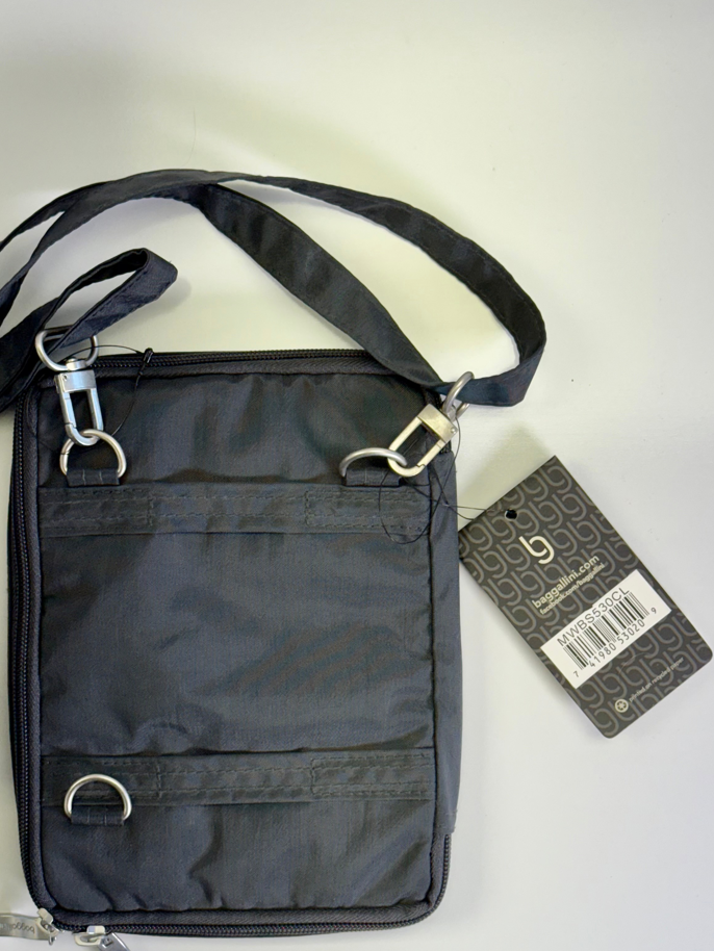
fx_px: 1732
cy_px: 596
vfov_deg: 30.6
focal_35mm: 63
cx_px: 269
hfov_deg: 23.2
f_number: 1.78
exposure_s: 1/244
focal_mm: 6.76
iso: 64
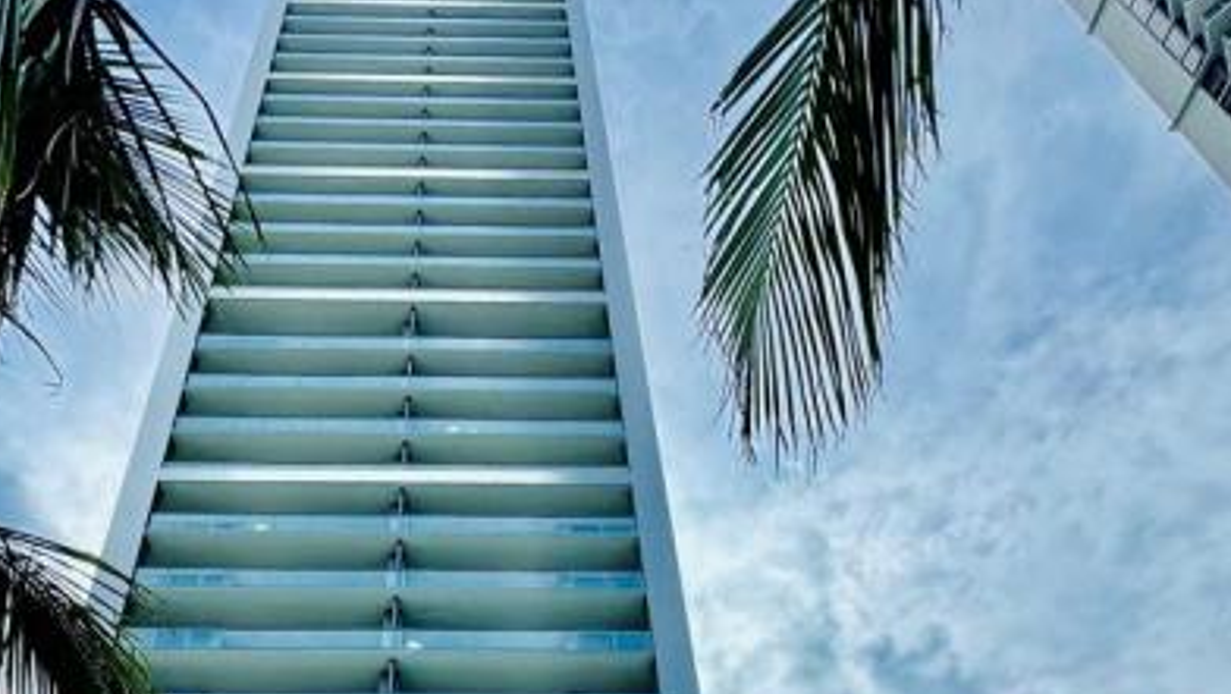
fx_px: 914
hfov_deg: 67.3
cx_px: 496
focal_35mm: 28
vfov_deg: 31.5
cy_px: 914
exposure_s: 1/569
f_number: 2.2
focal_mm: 2.22
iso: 40
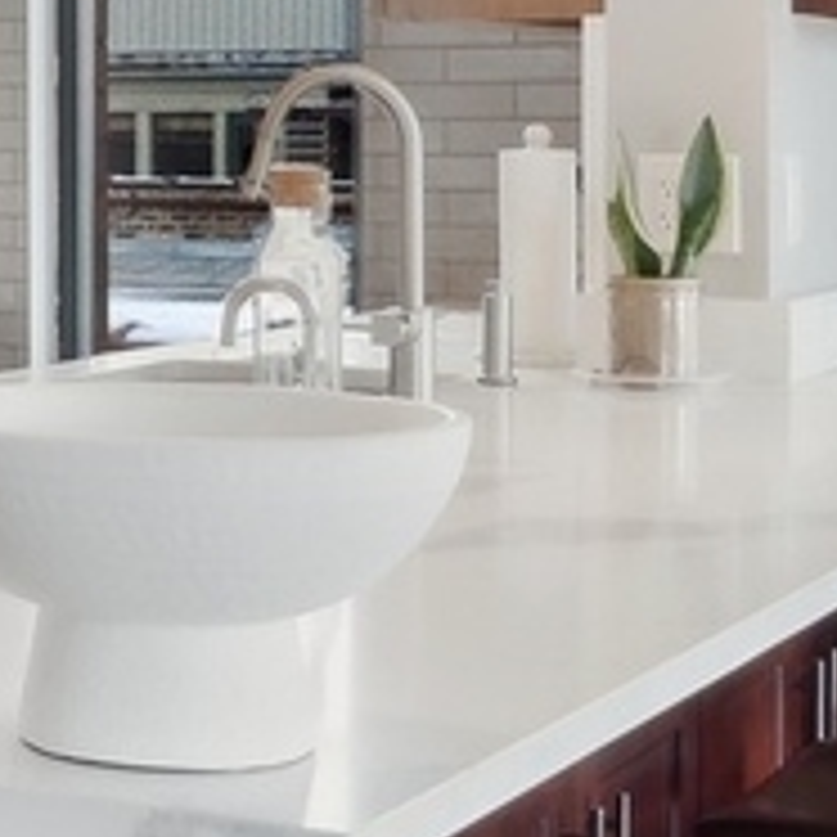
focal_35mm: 96
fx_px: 2626
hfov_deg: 16.4
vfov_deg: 18.1
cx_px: -436
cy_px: 423
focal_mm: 7
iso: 200
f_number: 8
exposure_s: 1/1.25
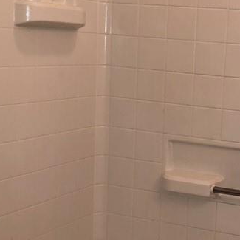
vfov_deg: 22.1
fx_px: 612
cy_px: 169
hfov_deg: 21.4
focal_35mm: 78
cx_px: 239
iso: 32
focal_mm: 3.99
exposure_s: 1/19
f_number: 1.8
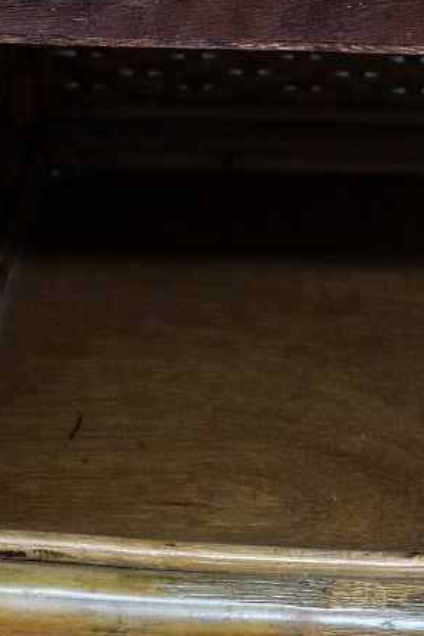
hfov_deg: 11.9
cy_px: -72
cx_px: 233
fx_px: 2030
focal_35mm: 115
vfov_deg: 17.2
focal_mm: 26.5
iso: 1000
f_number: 3.2
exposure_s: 1/40
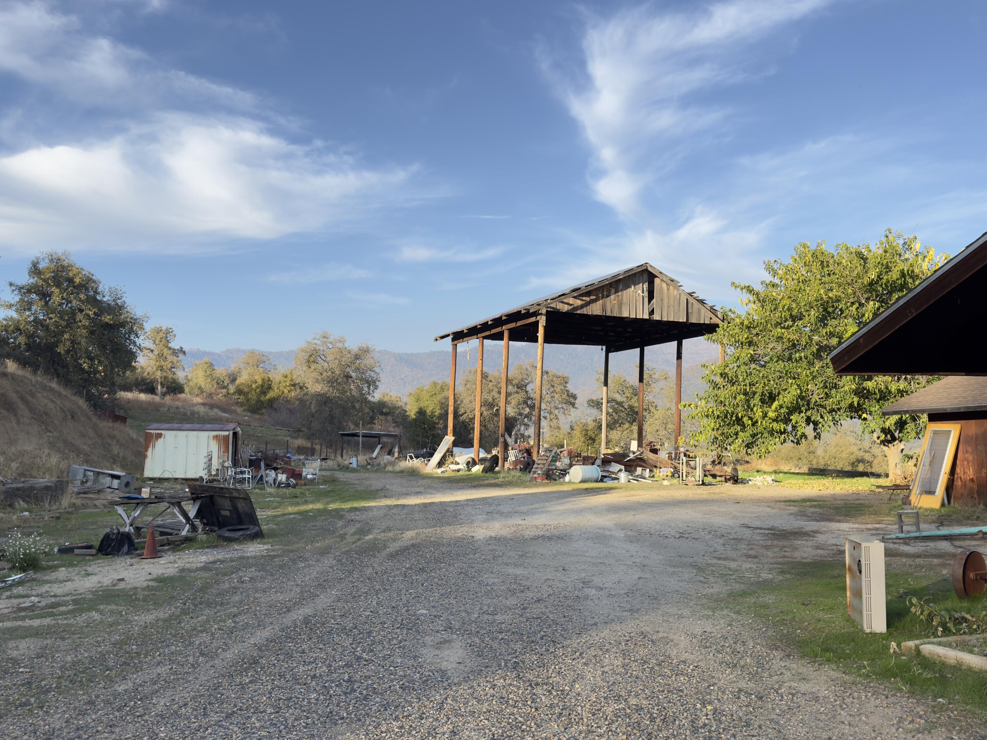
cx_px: 494
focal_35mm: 35
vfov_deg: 40.7
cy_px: 370
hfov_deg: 52.6
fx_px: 998
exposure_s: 1/2232
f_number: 1.78
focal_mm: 6.76
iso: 100
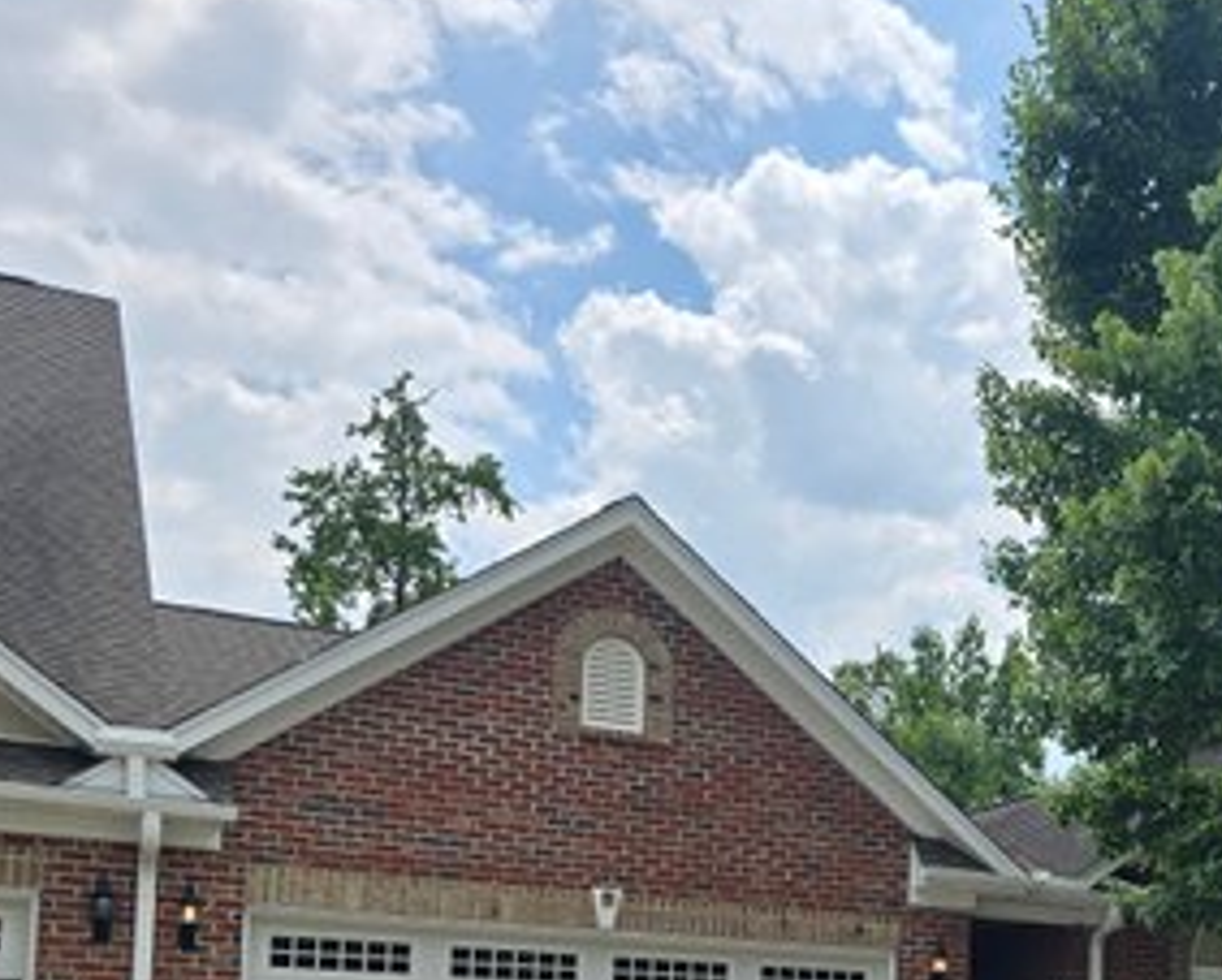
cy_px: 956
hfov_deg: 34.3
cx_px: 1198
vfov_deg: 28.6
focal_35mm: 50
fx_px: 1810
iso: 12
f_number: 1.7
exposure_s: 1/1189
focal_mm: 6.3
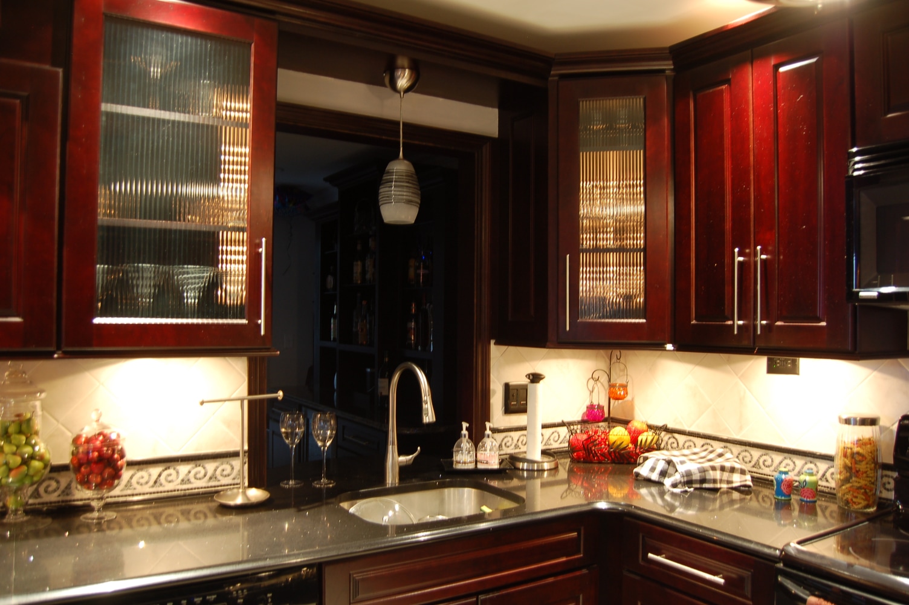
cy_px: 302
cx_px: 454
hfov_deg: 67.4
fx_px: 681
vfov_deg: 47.8
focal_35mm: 27
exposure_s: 1/1.6
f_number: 3.5
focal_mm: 18
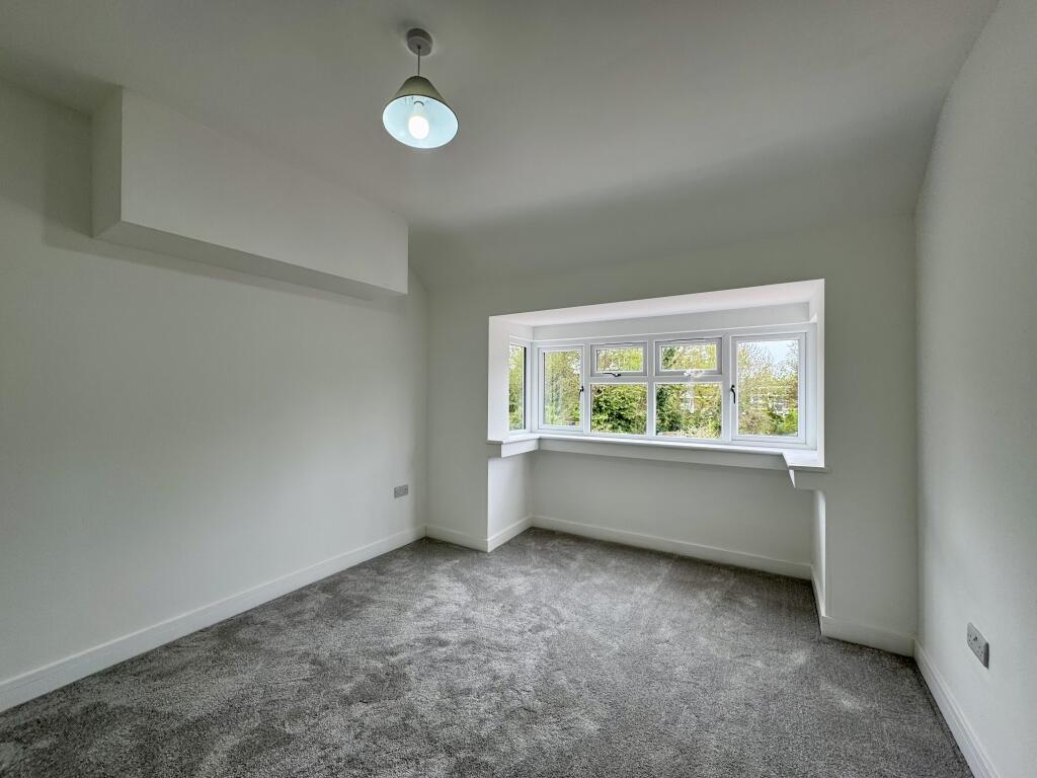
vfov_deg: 85.7
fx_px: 419
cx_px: 518
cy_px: 389
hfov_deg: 102.1
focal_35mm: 14
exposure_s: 1/159
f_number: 2.2
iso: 40
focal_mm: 2.22
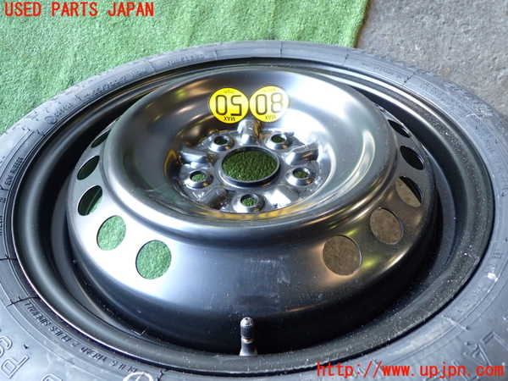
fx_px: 411
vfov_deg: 49.7
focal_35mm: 28
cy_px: 190
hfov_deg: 63.4
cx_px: 254
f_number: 2.2
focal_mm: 5.05
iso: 200
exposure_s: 1/30
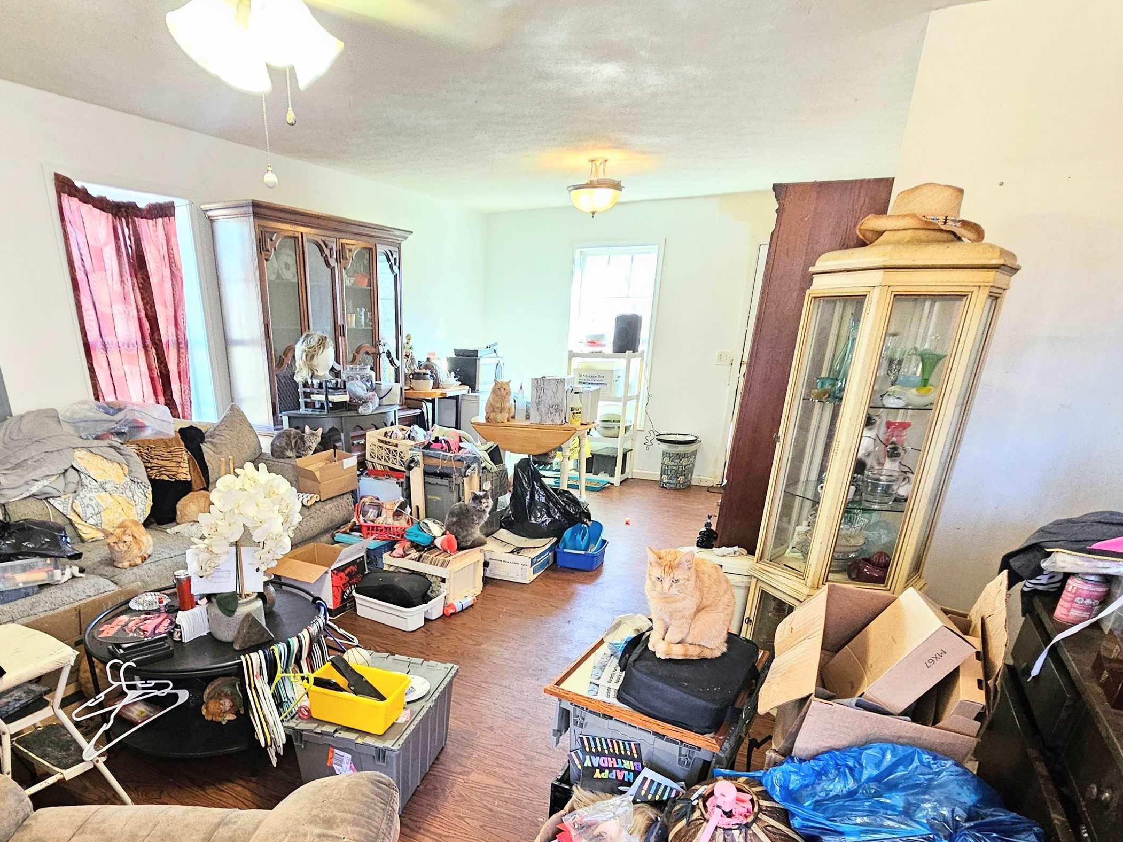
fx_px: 616
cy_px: 604
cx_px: 460
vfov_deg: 65.5
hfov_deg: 83.8
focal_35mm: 19
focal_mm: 2.2
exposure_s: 1/30
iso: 400
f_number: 2.2
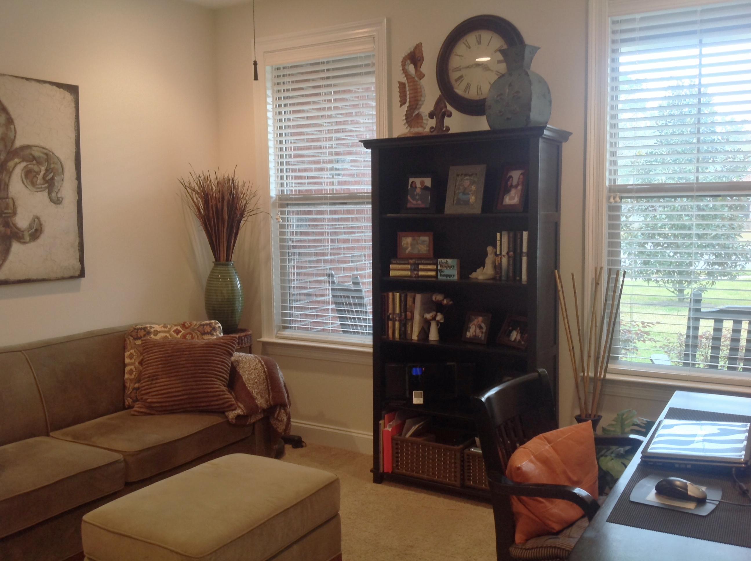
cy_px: 280
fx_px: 758
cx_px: 376
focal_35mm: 35
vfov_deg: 40.6
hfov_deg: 52.7
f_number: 2.4
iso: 100
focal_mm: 4.28
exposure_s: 1/15
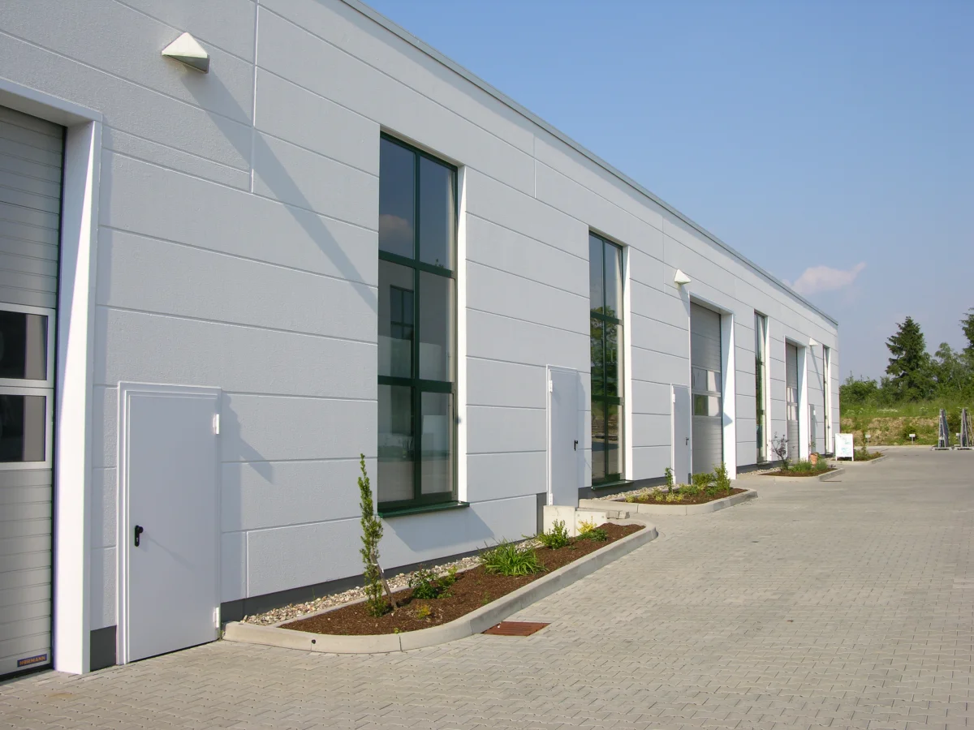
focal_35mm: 35
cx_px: 487
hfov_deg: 52.6
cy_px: 365
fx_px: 985
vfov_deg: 40.7
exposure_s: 1/219
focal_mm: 8.9
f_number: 6.3
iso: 50
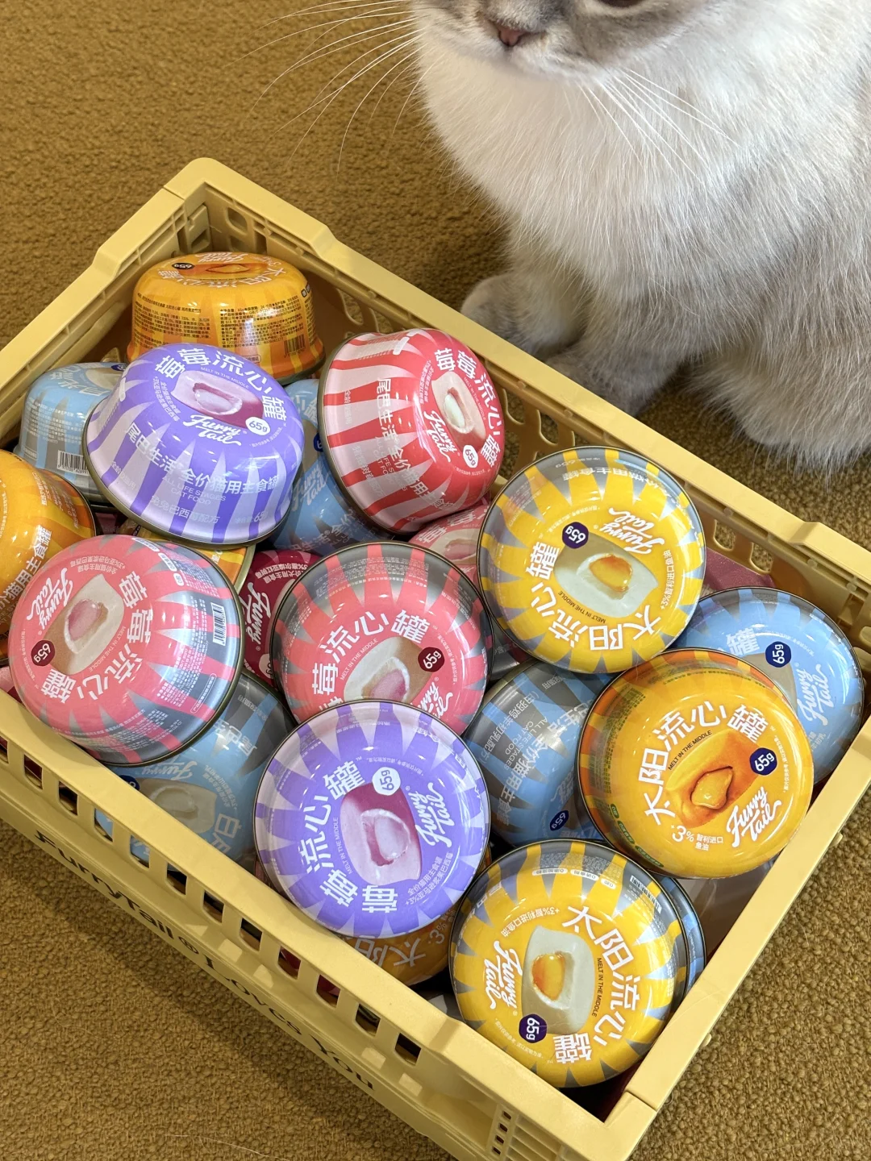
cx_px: 436
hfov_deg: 28.0
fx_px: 1745
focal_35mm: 52
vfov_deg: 36.8
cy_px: 580
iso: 125
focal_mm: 5.96
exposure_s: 1/50
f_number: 1.6
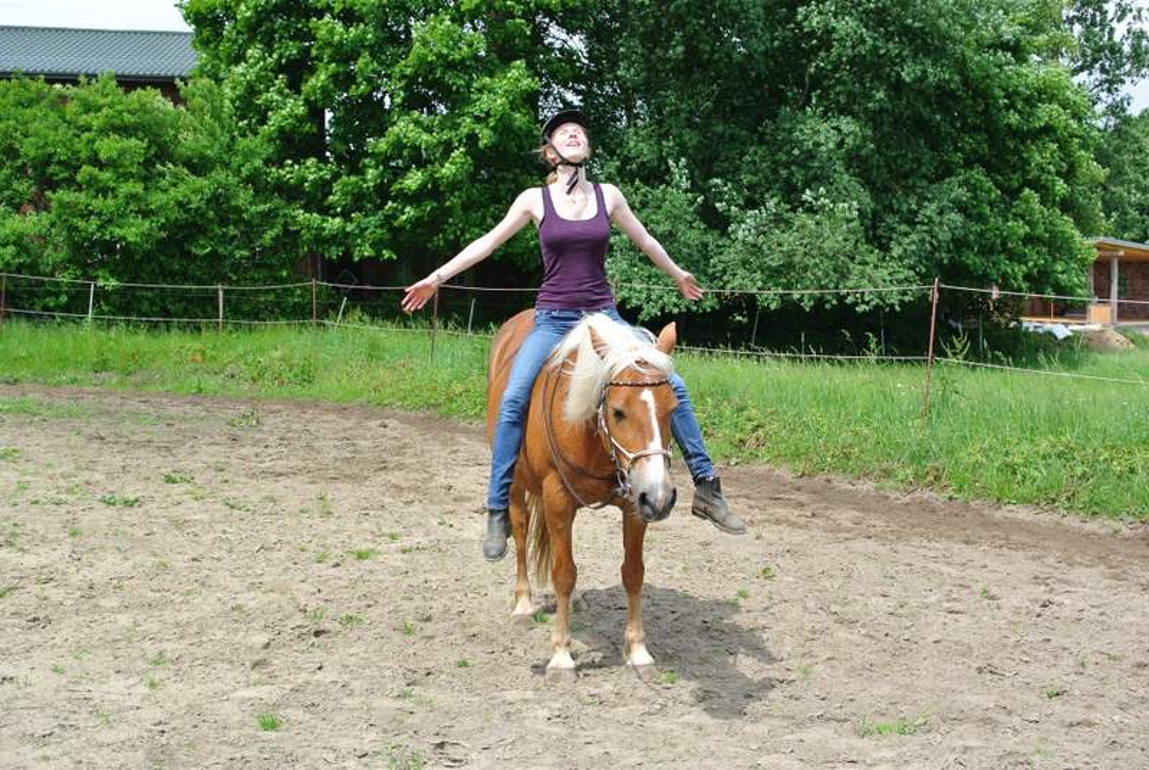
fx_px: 1566
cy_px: 385
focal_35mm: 49
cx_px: 574
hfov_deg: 40.3
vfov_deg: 27.6
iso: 100
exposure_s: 1/500
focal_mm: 18.5
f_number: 4.5
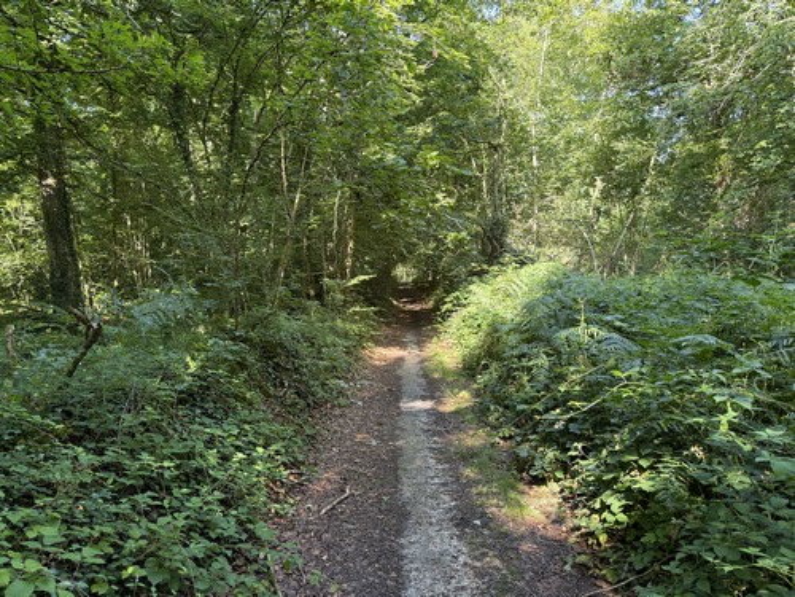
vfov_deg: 56.8
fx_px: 551
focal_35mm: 24
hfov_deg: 71.6
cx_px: 398
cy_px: 298
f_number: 1.78
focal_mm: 6.76
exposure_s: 1/121
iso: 100
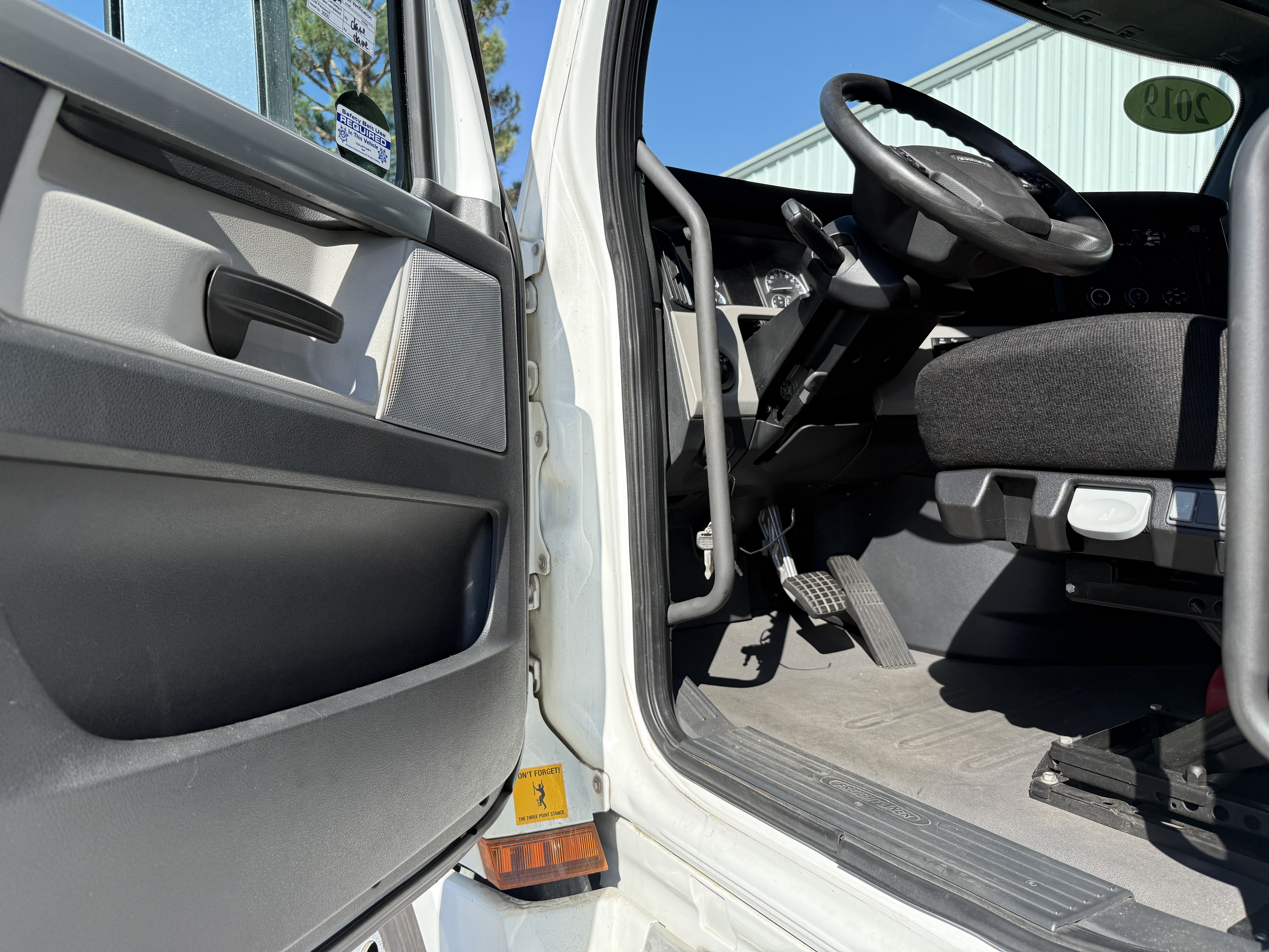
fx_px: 880
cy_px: 476
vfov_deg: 56.8
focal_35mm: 24
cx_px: 634
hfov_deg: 71.6
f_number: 1.78
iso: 100
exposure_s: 1/1949
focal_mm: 6.76
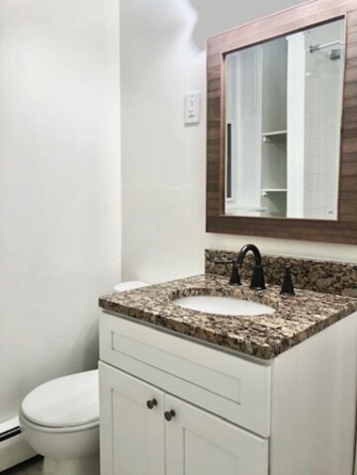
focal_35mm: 28
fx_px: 384
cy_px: 238
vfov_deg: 63.4
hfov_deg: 49.8
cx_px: 178
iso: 20
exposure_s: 1/40
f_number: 1.8
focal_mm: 4
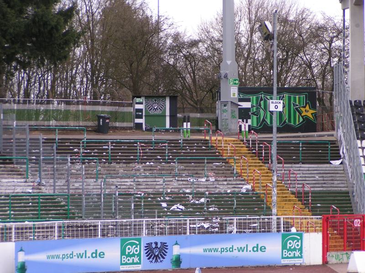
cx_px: 182
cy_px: 136
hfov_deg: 10.5
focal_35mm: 188
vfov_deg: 7.9
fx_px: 1982
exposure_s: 1/200
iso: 80
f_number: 3.5
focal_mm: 28.8
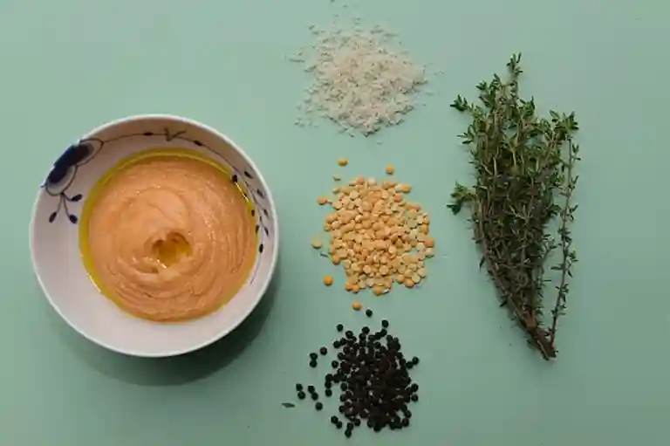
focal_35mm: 38
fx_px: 707
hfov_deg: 50.7
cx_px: 335
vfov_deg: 35.0
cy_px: 223
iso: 100
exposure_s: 1/160
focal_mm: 38
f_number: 6.3
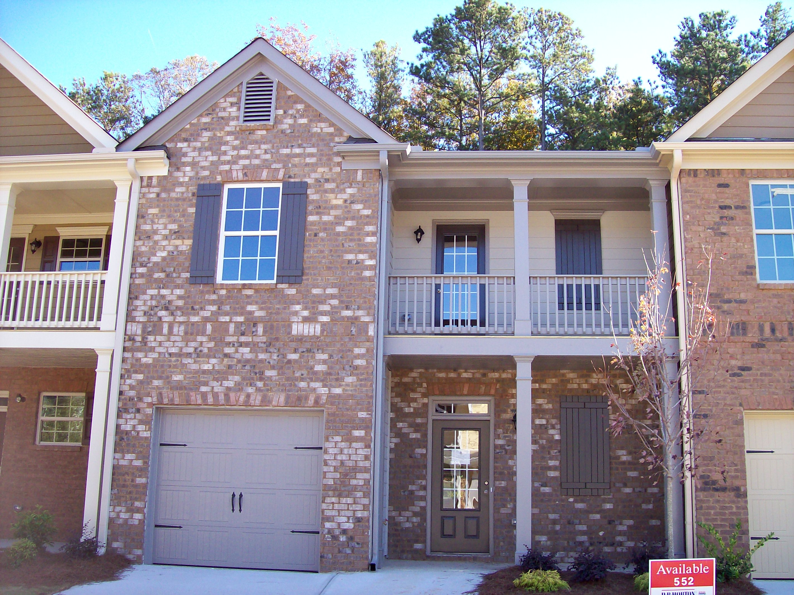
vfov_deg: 39.6
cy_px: 298
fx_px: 825
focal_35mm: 36
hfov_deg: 51.4
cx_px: 397
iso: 80
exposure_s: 1/234
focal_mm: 6
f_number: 2.7
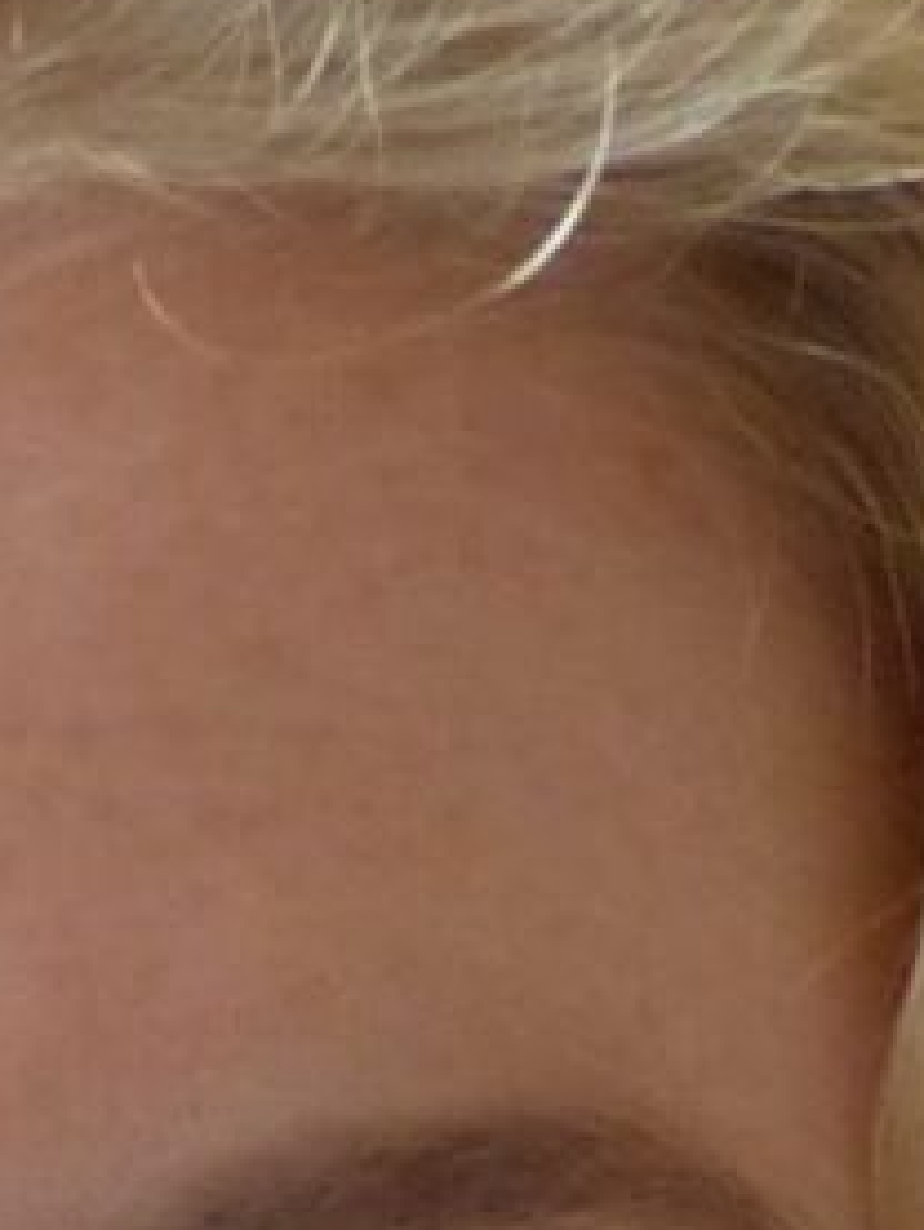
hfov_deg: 3.5
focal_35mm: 423
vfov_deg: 4.6
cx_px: -293
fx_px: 15043
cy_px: 2491
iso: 320
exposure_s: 1/125
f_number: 2.8
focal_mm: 10.9
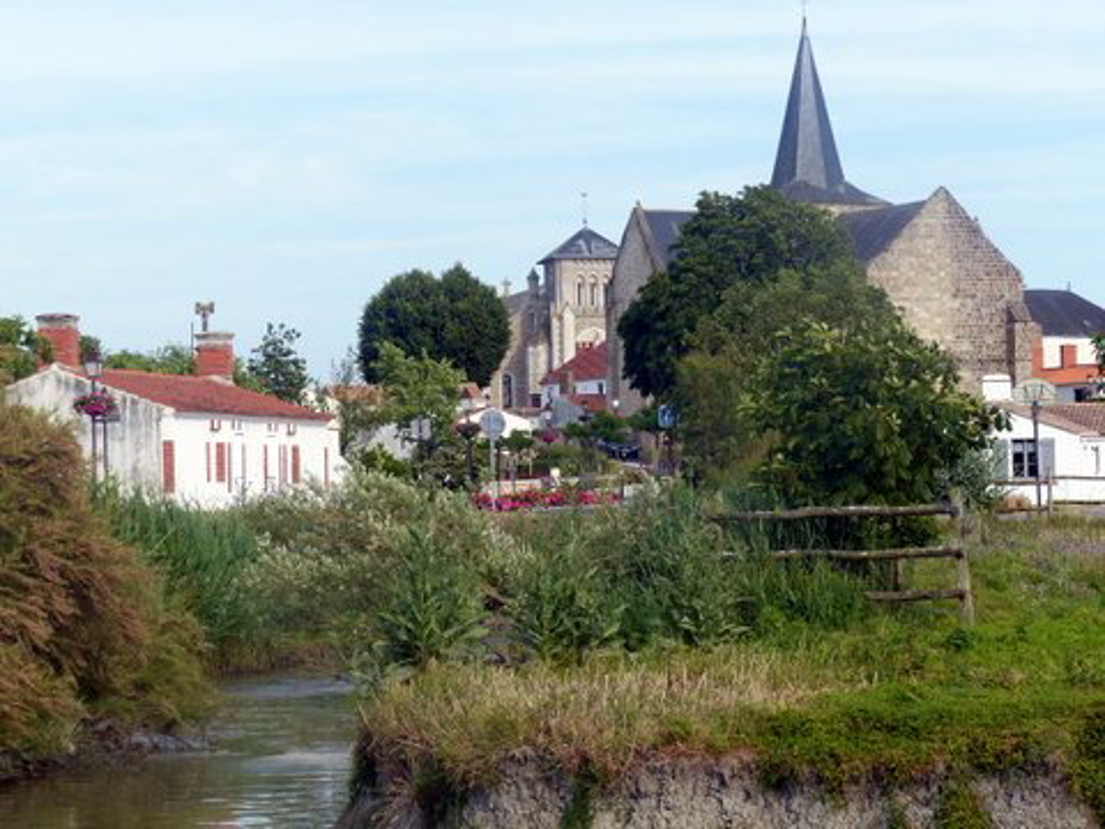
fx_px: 3639
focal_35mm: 114
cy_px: 414
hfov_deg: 17.3
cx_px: 552
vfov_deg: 13.0
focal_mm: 20.5
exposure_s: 1/640
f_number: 4
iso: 100
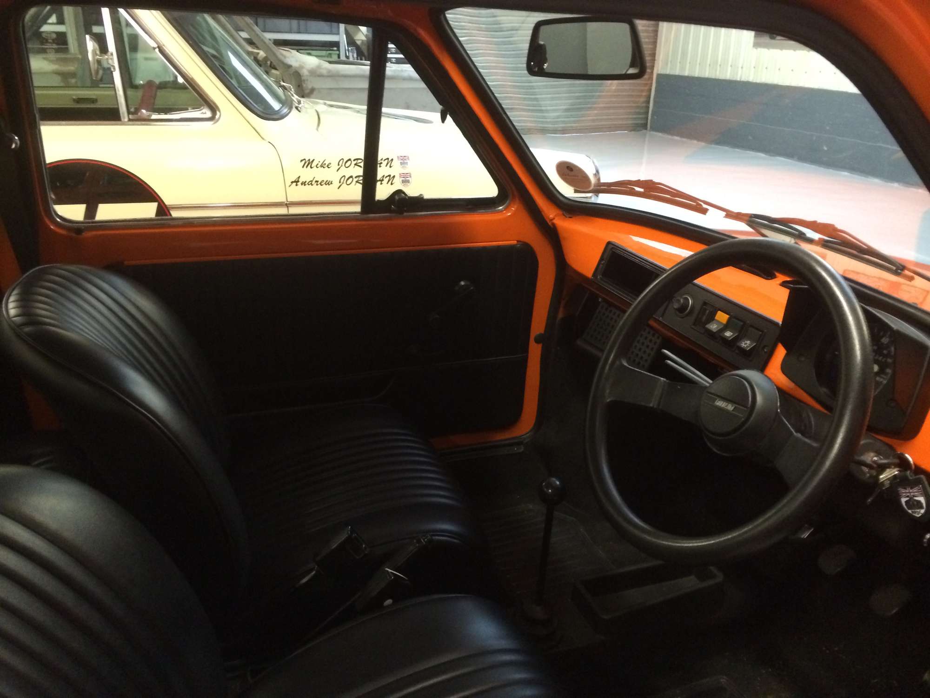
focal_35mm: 30
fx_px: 806
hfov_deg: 60.0
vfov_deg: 46.8
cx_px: 465
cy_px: 349
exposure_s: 1/20
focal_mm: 4.12
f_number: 2.2
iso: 320
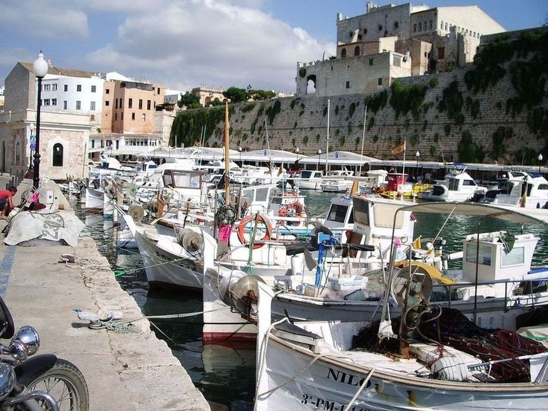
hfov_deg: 52.6
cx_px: 274
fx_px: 554
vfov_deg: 40.7
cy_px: 206
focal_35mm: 35
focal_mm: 5.8
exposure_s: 1/640
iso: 50
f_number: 4.3
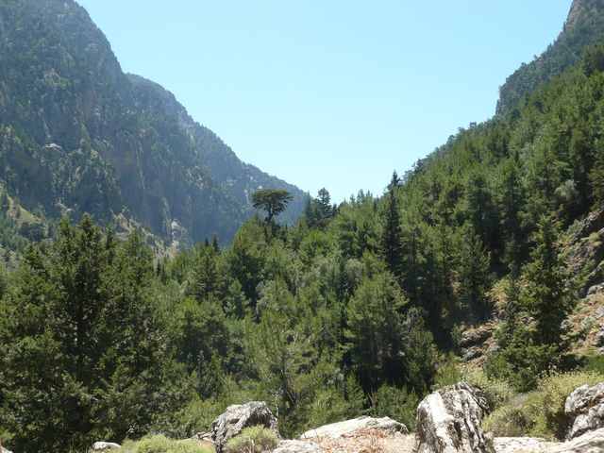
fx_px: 628
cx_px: 302
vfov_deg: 39.7
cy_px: 226
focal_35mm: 36
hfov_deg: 51.4
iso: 100
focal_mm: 6
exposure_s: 1/250
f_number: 5
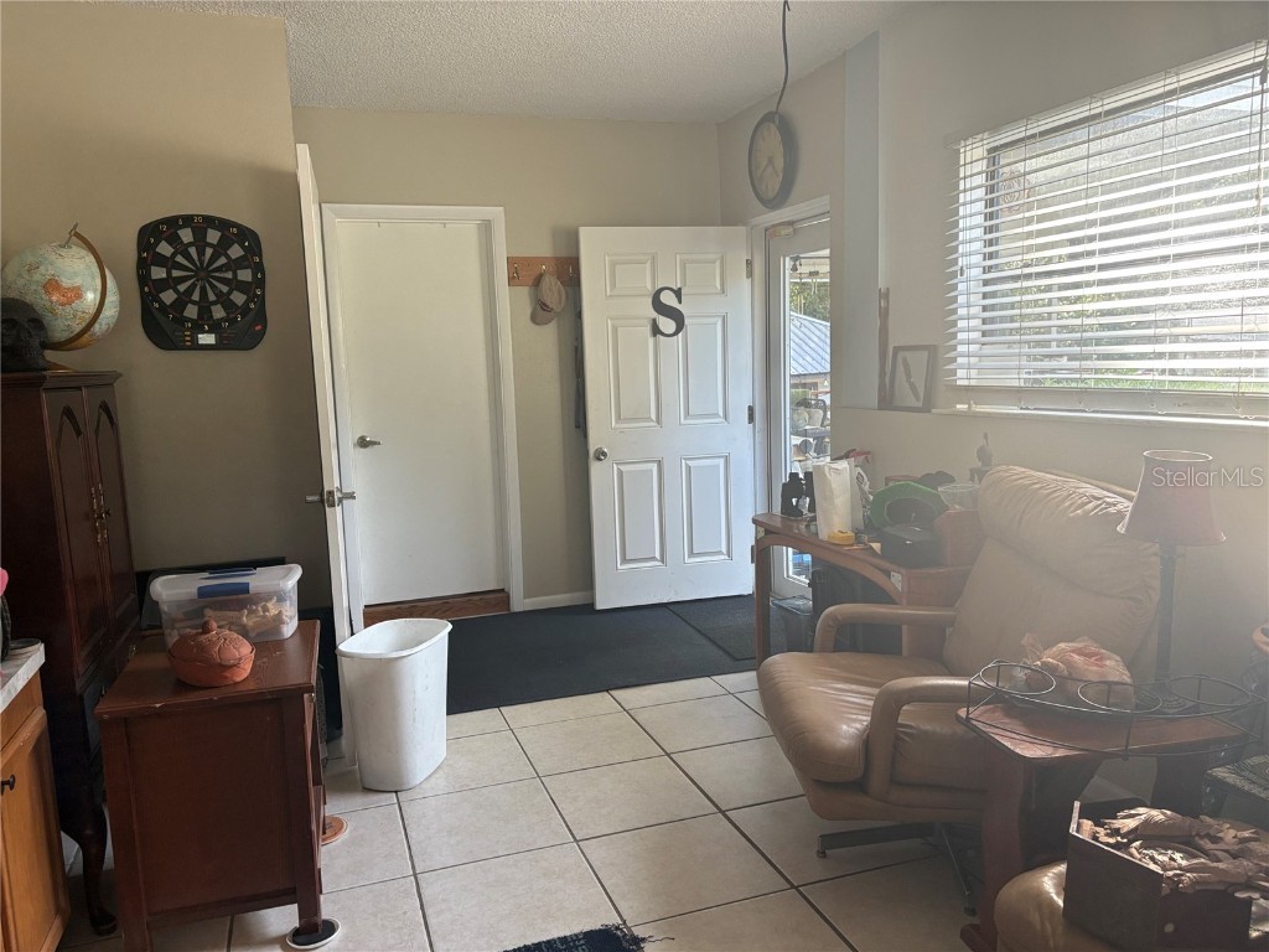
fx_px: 953
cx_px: 634
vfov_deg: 53.1
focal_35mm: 26
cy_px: 476
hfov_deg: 67.3
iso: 125
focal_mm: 5.96
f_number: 1.6
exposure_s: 1/97
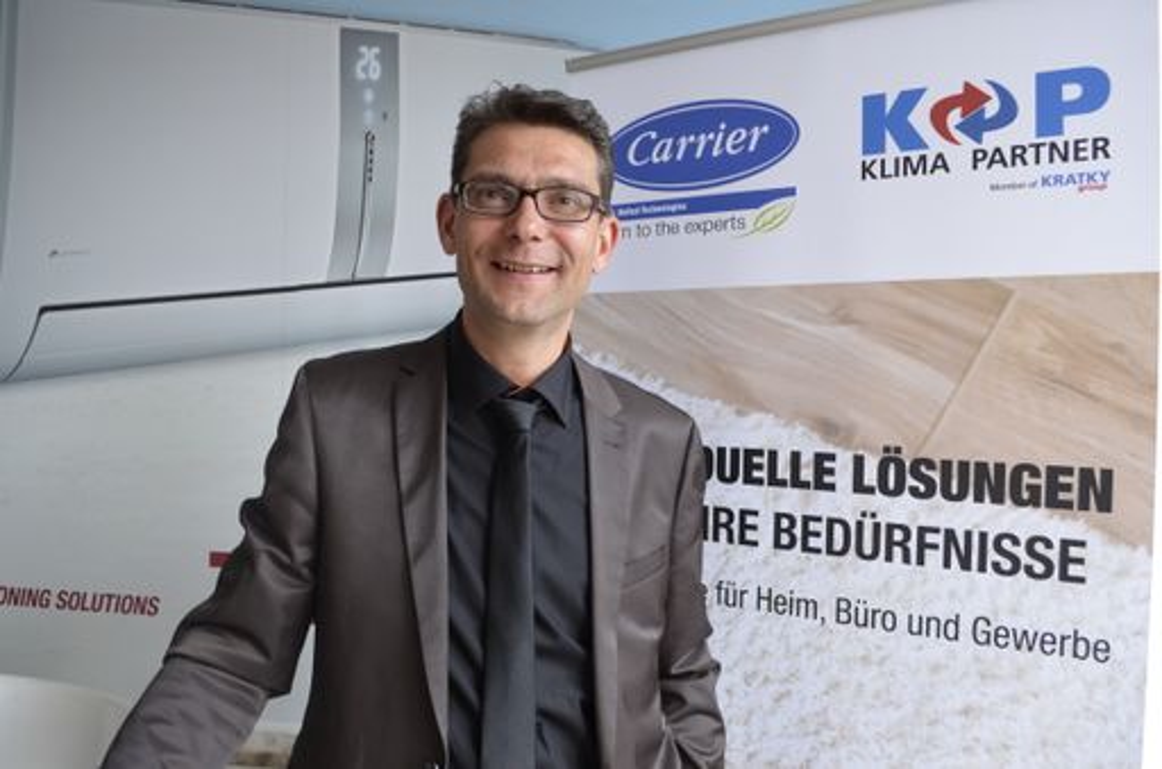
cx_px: 581
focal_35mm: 27
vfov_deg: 47.7
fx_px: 870
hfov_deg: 67.5
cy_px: 384
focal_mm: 18
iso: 400
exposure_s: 1/125
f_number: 5.6
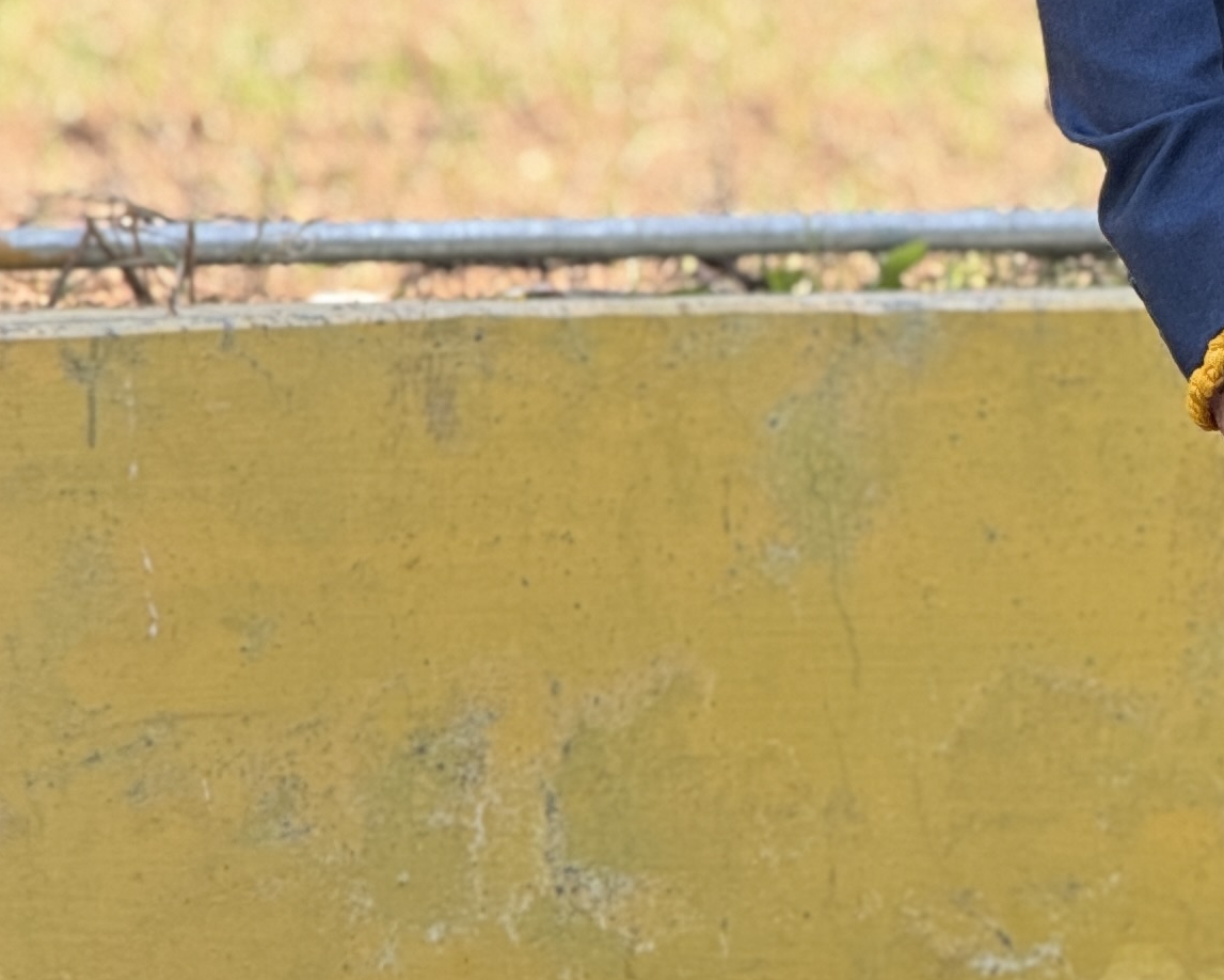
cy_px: -792
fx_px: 12428
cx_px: 1589
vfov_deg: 4.5
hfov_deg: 5.6
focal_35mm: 343
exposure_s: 1/121
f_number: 2.8
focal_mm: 16.89
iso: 50
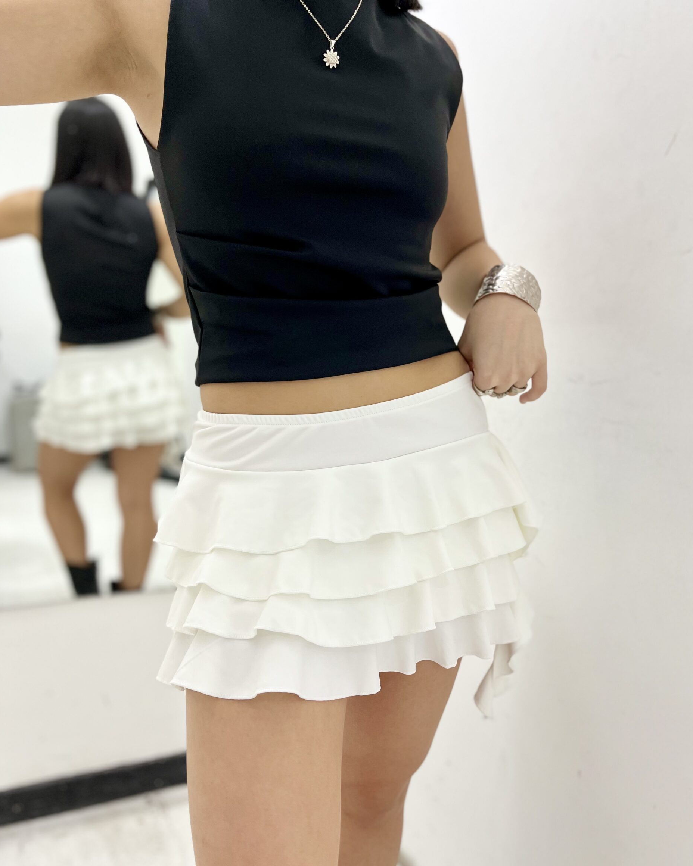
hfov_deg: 51.5
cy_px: 448
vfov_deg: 62.2
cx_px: 355
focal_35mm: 28
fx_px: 718
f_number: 1.6
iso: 100
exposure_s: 1/50
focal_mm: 5.1
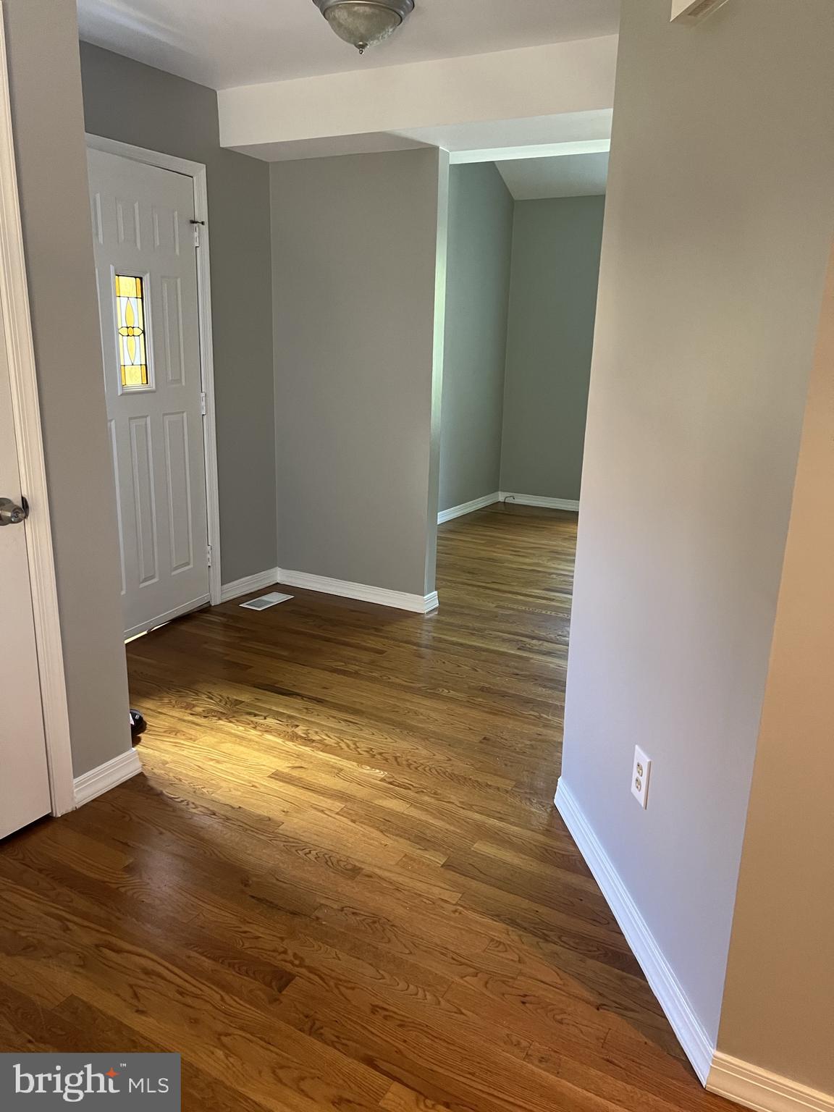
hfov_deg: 53.1
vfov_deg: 67.3
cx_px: 417
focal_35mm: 26
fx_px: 835
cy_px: 556
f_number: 1.5
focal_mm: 5.7
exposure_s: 1/60
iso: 320
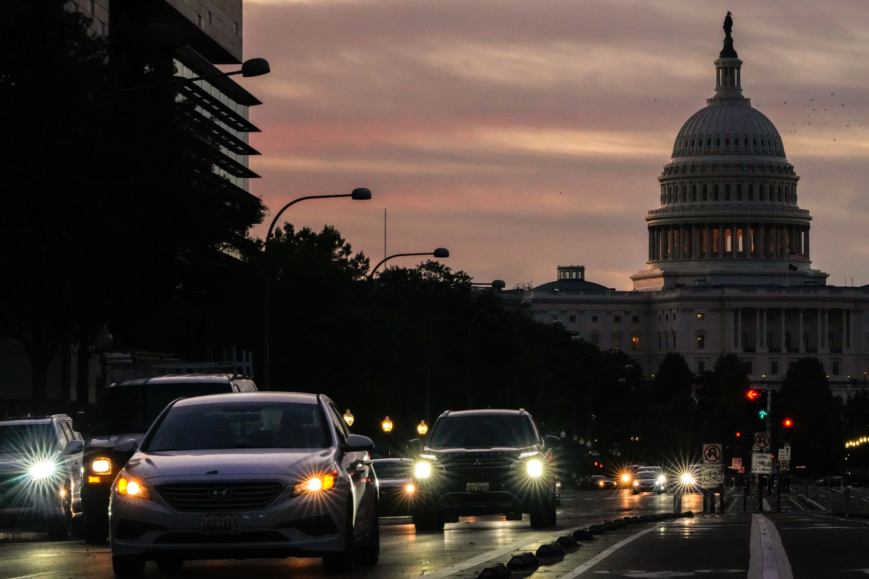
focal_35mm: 200
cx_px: 434
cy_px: 290
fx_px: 4827
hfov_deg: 10.3
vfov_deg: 6.9
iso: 5000
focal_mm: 200
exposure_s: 1/250
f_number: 14
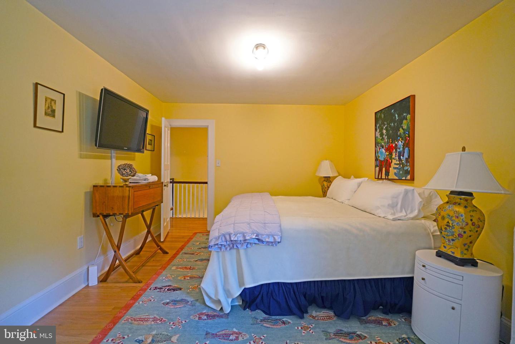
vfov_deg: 73.7
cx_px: 258
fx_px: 229
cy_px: 172
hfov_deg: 96.7
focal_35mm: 16
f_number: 2.8
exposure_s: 1/160
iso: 2000
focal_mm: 16
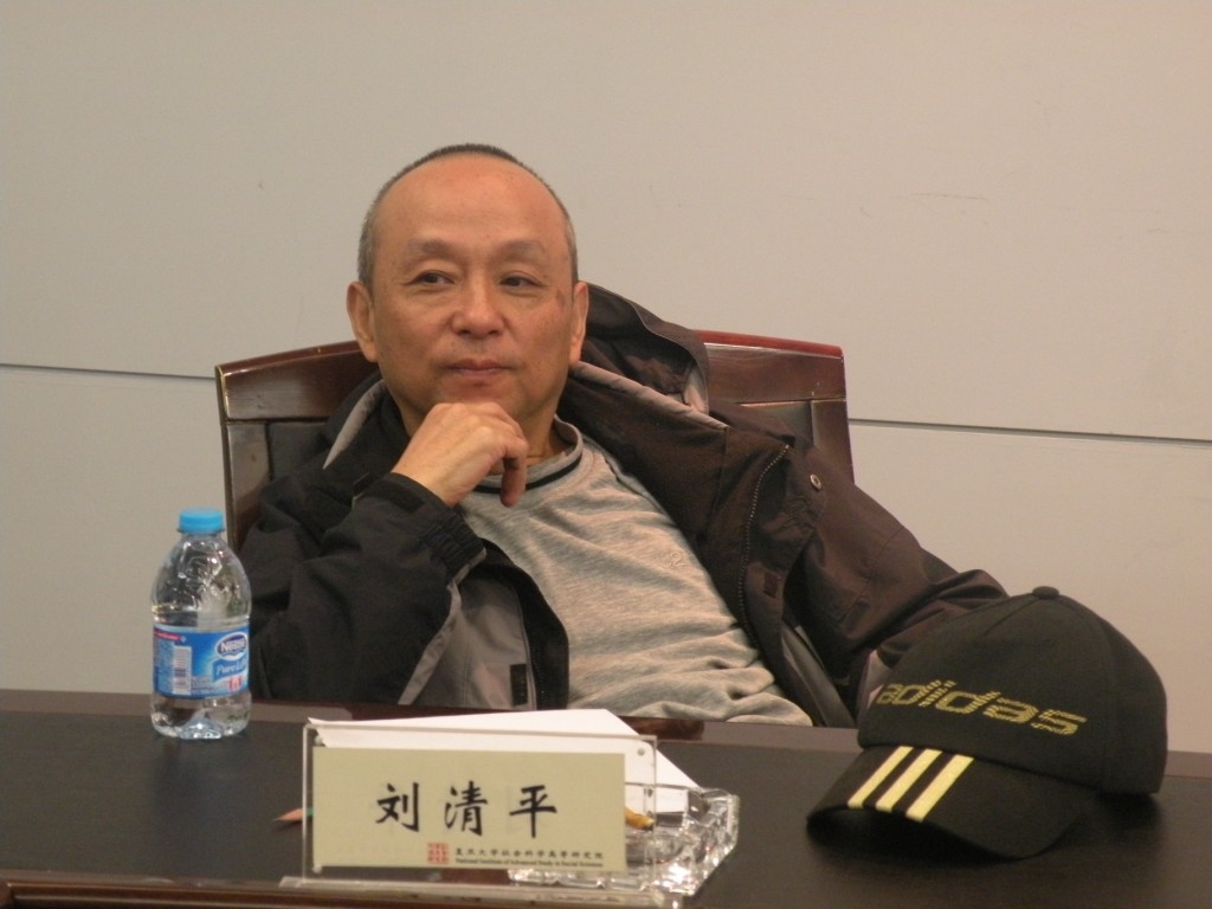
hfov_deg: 17.9
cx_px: 606
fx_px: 3851
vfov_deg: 13.5
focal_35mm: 110
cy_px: 454
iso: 400
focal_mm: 19.4
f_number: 4
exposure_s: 1/16.5
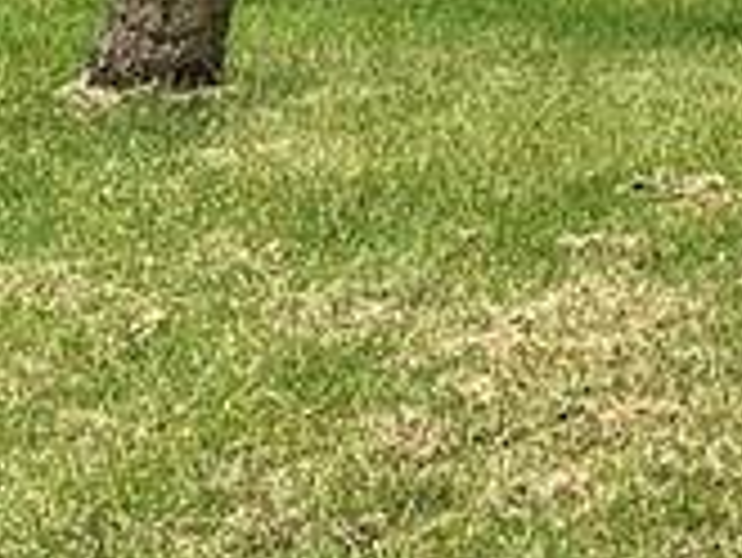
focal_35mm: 149
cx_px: 1421
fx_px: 3196
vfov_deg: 9.6
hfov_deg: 12.0
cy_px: -369
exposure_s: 1/3717
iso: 80
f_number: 1.78
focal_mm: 6.86
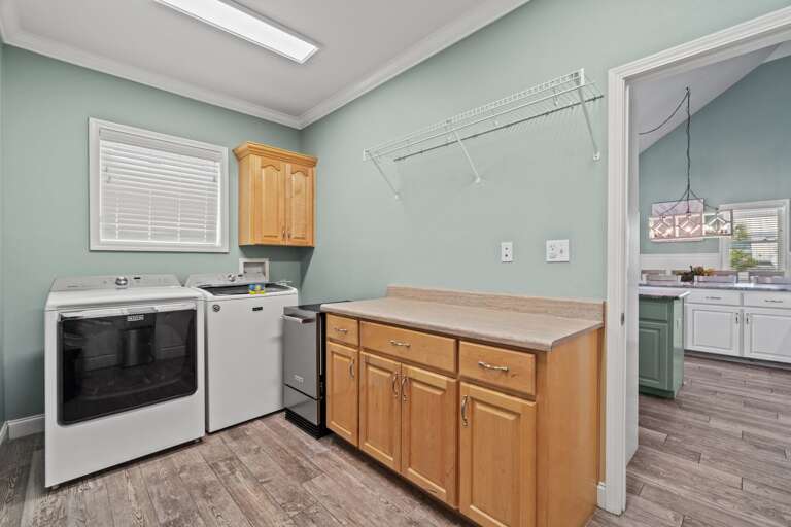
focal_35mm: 15
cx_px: 396
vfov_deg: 77.3
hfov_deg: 100.4
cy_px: 264
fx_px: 330
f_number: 9
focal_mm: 10
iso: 400
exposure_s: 1.3
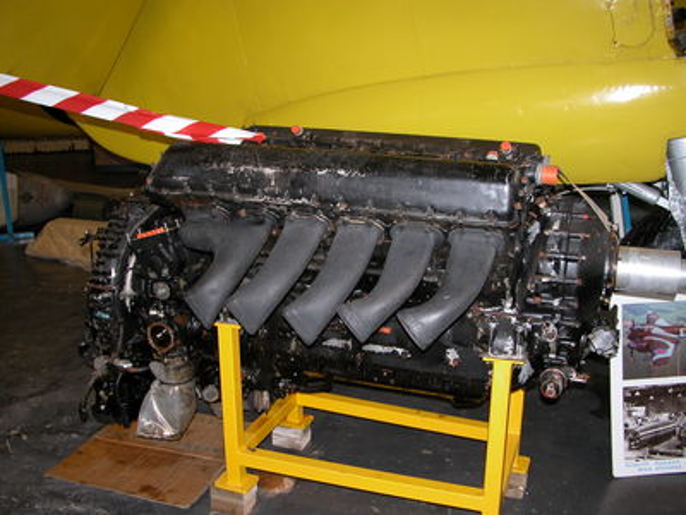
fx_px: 694
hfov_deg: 52.6
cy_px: 258
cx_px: 343
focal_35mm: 35
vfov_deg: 40.7
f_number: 2.8
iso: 100
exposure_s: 1/60
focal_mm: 8.9
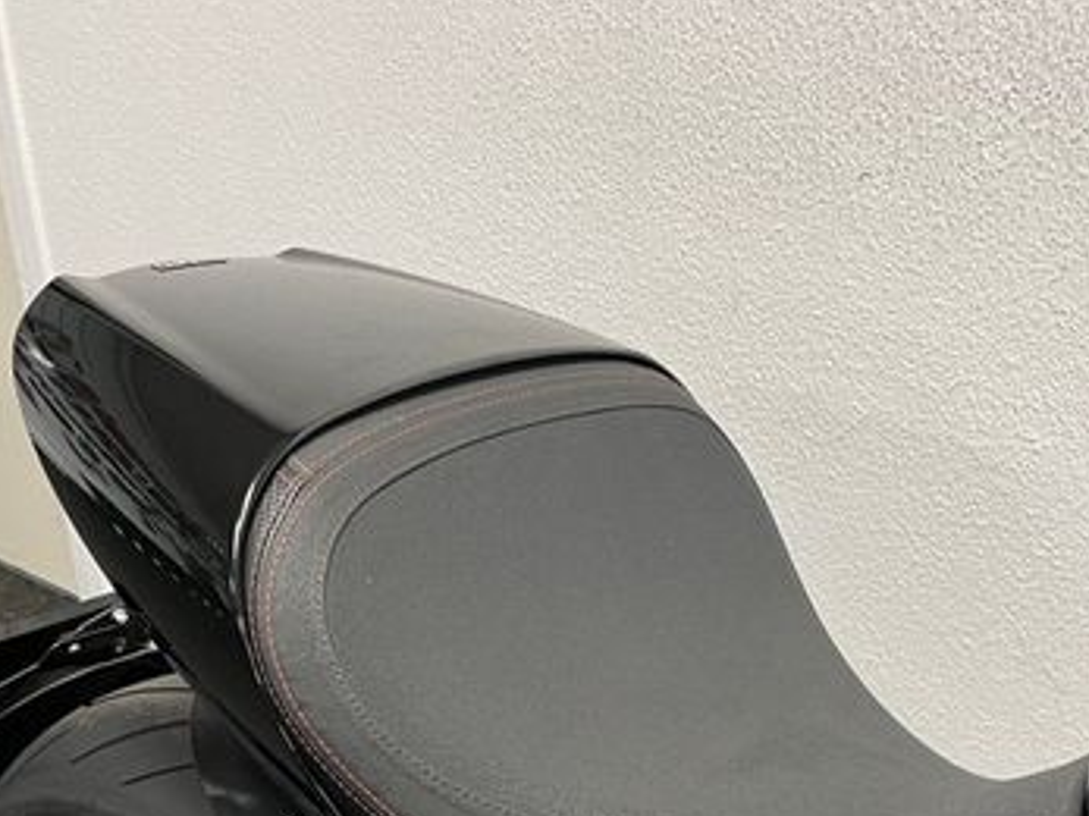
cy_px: 684
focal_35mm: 48
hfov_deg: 39.6
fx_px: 1510
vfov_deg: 29.4
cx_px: 628
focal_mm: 5.1
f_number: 1.6
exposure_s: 1/50
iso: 100
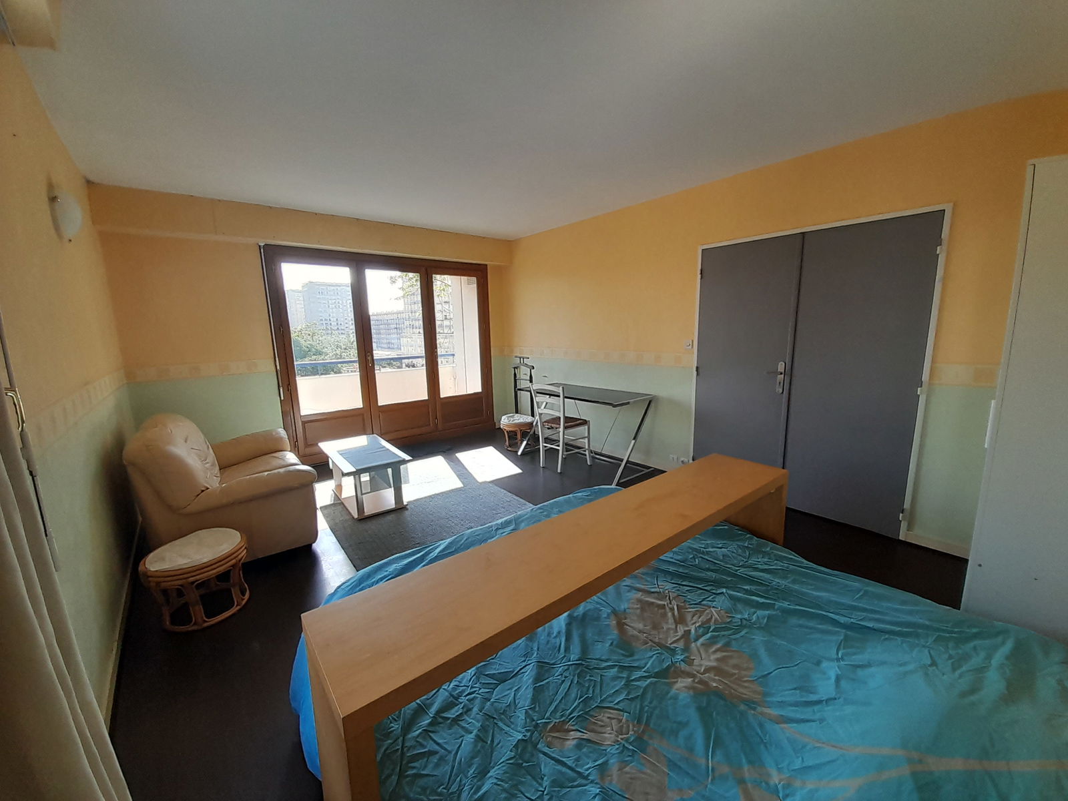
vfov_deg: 89.9
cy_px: 400
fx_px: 401
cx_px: 534
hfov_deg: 106.2
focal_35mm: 13
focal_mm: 1.13
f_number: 2.2
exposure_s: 1/100
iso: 40
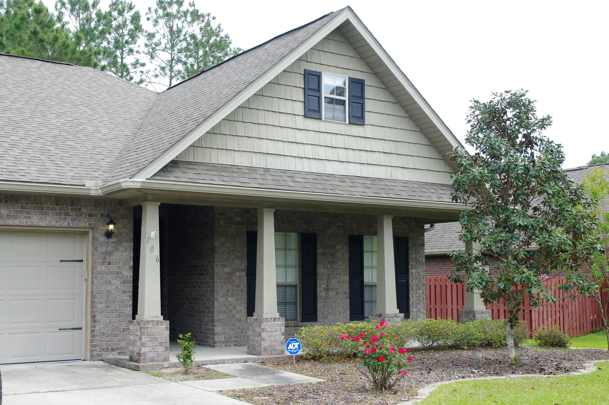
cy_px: 202
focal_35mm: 49
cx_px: 304
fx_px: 828
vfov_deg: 27.5
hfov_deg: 40.4
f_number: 11
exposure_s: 1/125
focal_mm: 32.5
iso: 400
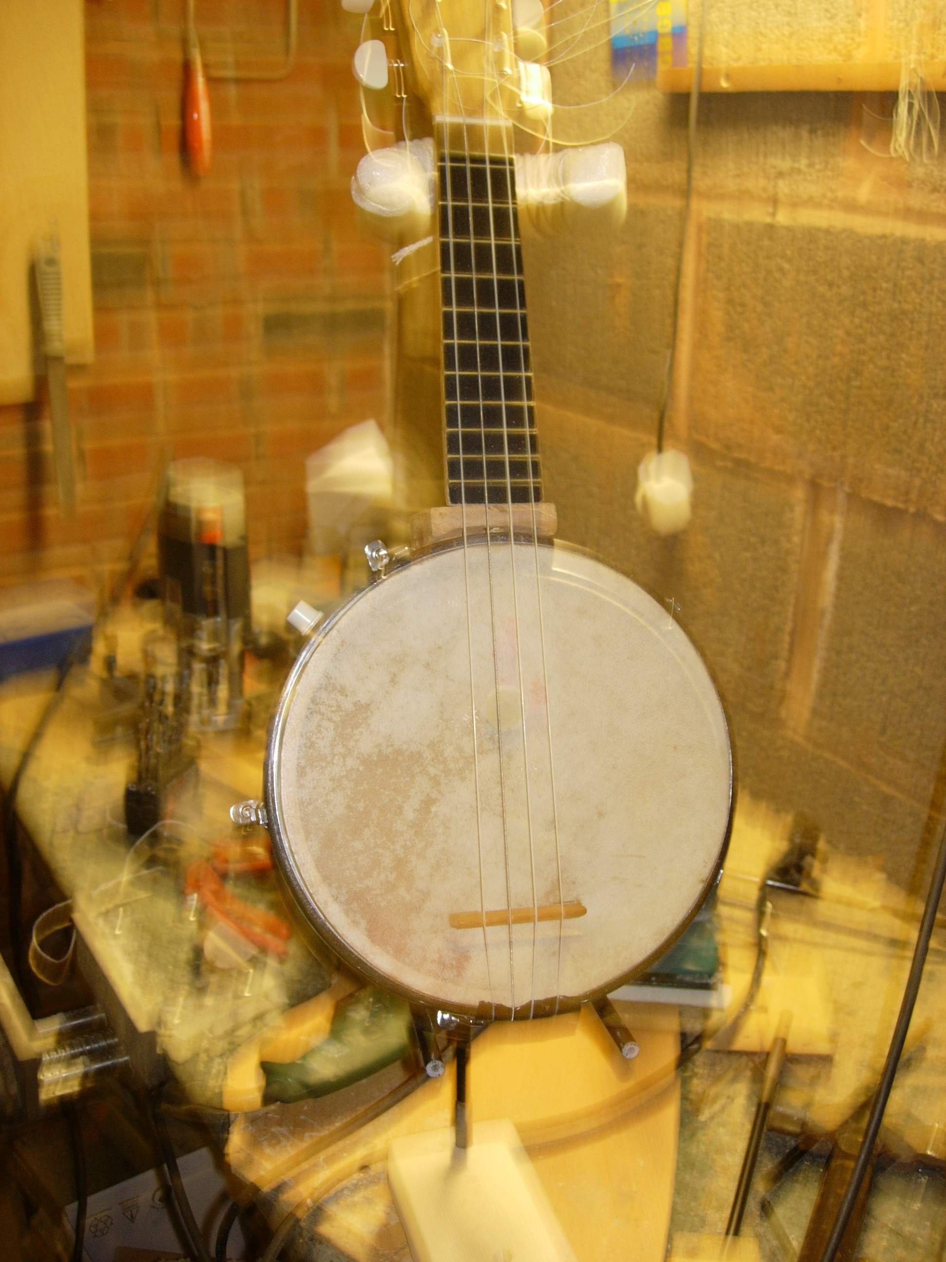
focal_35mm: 38
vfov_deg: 49.0
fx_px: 1385
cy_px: 631
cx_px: 473
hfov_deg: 37.7
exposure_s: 1/7.7
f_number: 2.8
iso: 79
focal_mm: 7.8
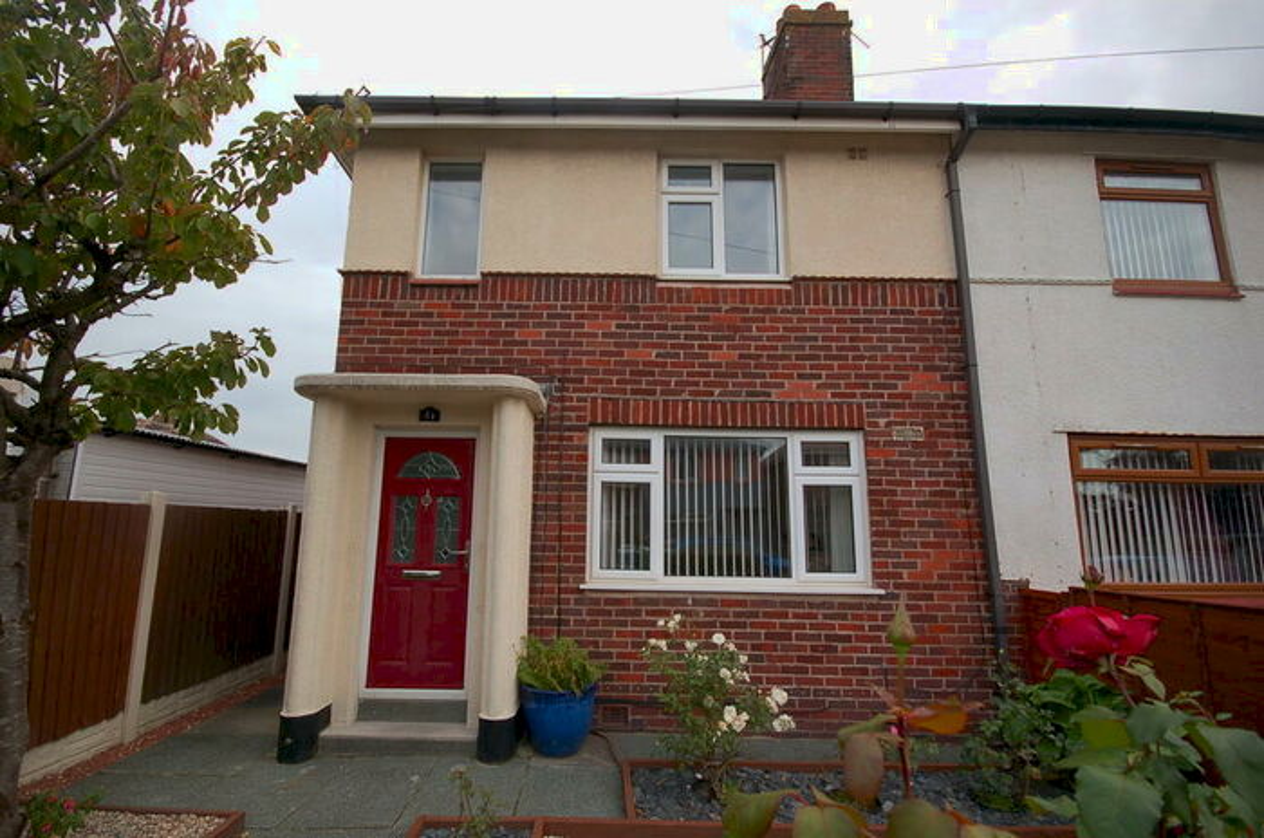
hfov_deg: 100.5
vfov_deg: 77.1
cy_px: 419
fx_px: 526
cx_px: 632
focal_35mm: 15
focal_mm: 10
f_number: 6.3
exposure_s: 1/160
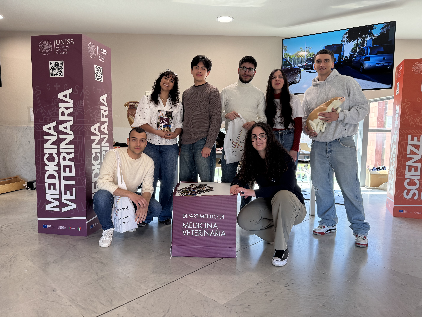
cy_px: 158
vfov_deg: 56.8
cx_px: 211
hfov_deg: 71.6
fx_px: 293
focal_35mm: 24
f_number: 1.78
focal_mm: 6.76
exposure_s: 1/129
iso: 100
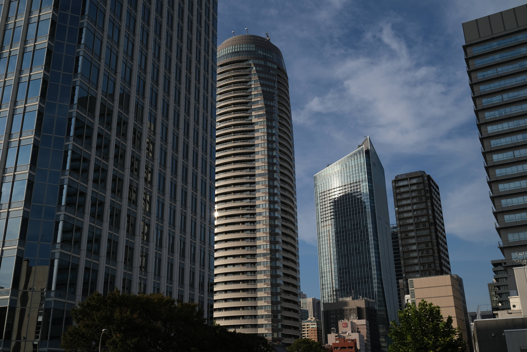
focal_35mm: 35
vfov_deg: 37.9
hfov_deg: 54.4
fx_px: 512
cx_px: 264
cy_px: 176
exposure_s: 1/4700
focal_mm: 23
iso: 160
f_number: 2.8
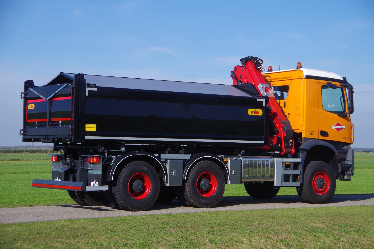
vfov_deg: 17.3
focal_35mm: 79
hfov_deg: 25.7
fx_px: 821
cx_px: 187
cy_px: 124
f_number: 4.5
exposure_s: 1/400
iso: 100
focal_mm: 53
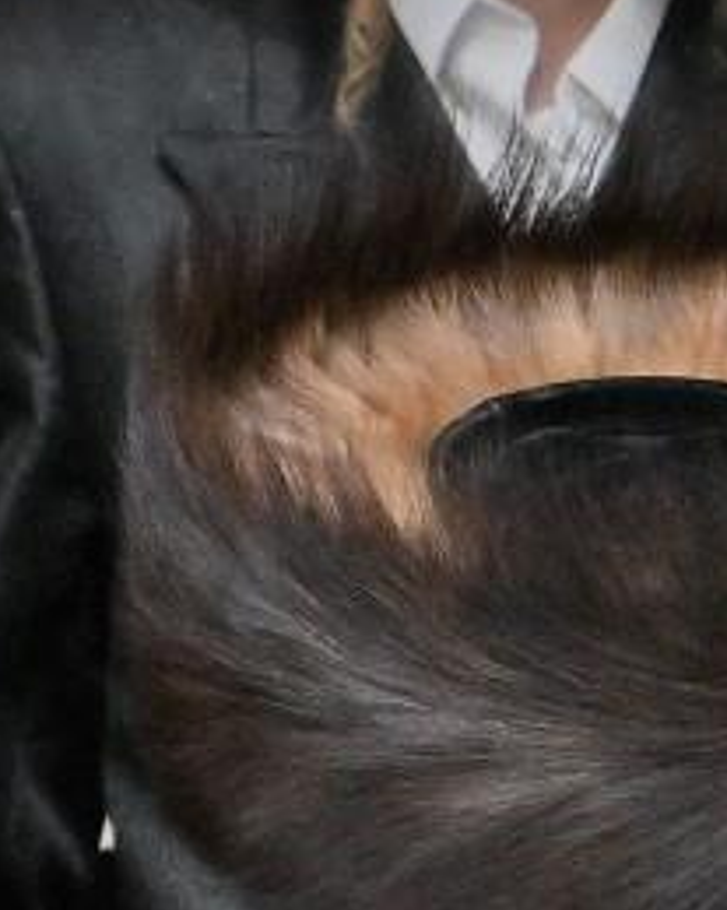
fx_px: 29952
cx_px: 674
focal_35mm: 1113
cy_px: 1198
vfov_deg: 1.7
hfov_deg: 1.4
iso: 1250
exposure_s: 1/400
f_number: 2.8
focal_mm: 200
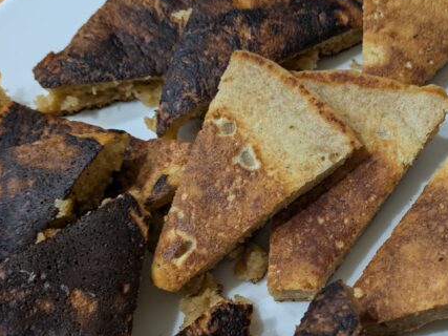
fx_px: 776
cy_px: 237
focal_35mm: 60
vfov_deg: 24.2
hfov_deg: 31.5
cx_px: 350
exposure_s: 1/60
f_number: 1.89
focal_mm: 5.43
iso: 204
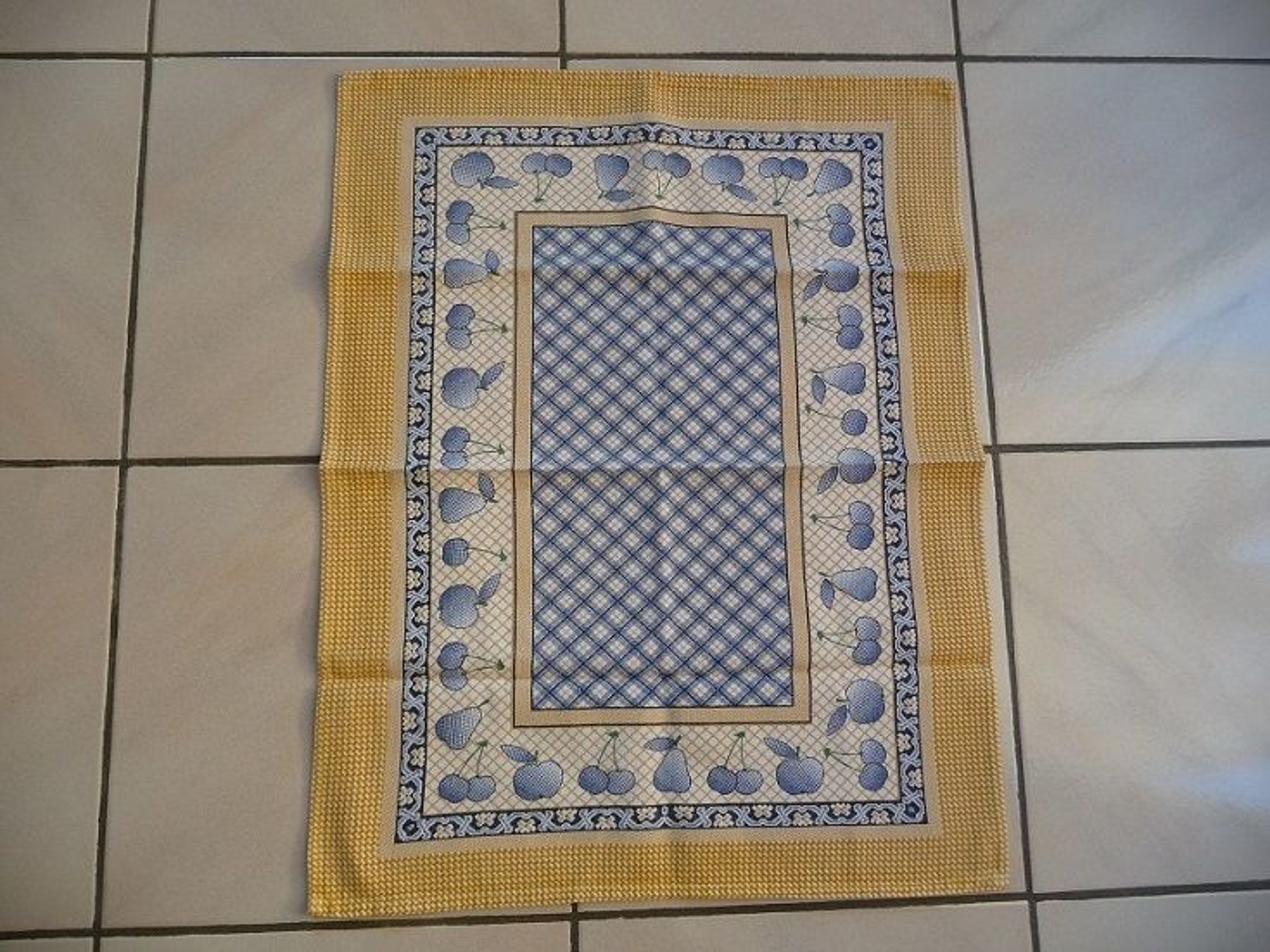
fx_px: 1027
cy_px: 476
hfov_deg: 63.5
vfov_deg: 49.7
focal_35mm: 28
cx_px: 635
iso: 125
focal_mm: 4.7
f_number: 3.3
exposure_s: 1/30
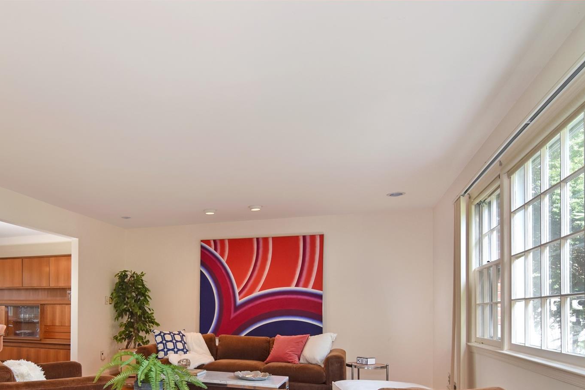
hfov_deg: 68.9
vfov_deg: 49.7
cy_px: 292
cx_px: 172
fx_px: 402
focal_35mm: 25
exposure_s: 1/60
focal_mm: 11
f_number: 8
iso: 640
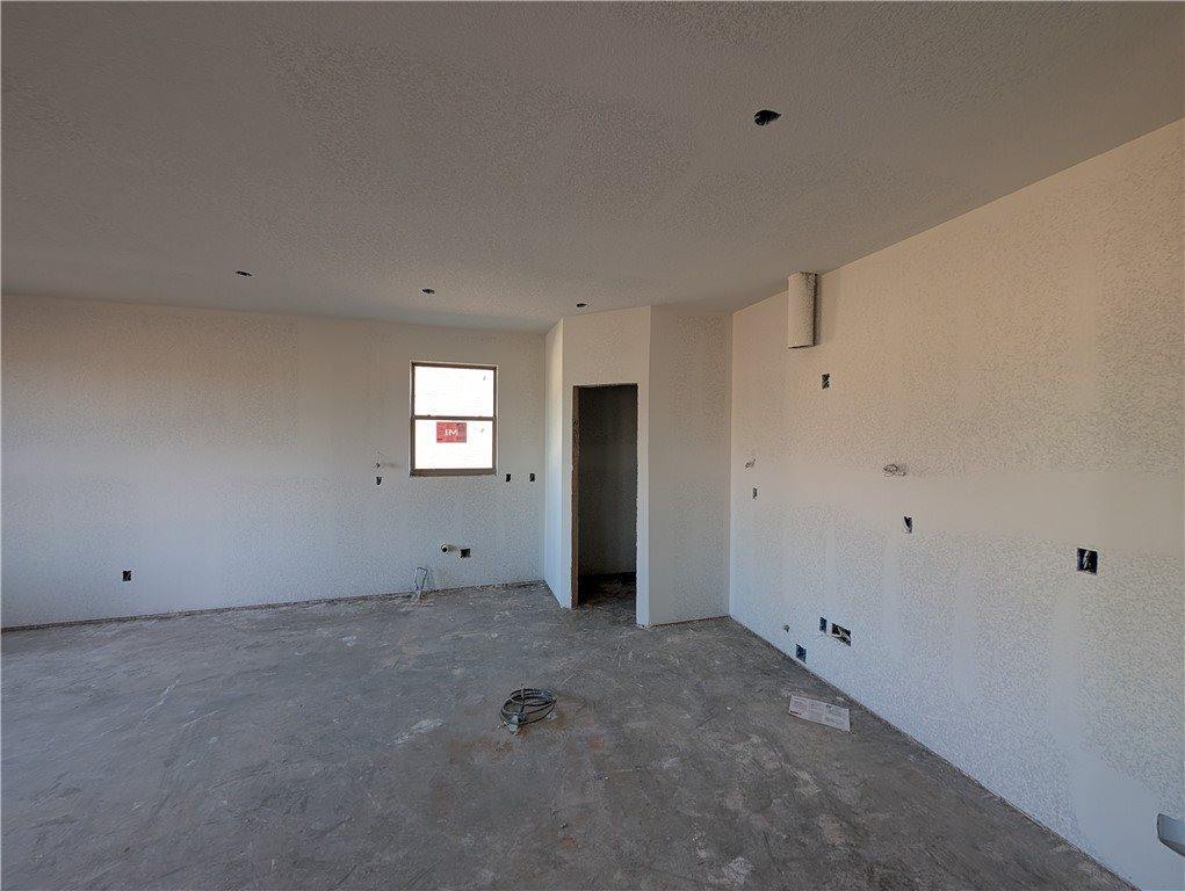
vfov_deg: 94.6
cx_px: 592
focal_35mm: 12
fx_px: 411
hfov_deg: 110.5
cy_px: 446
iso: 68
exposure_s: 1/145
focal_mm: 2.02
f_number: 1.7
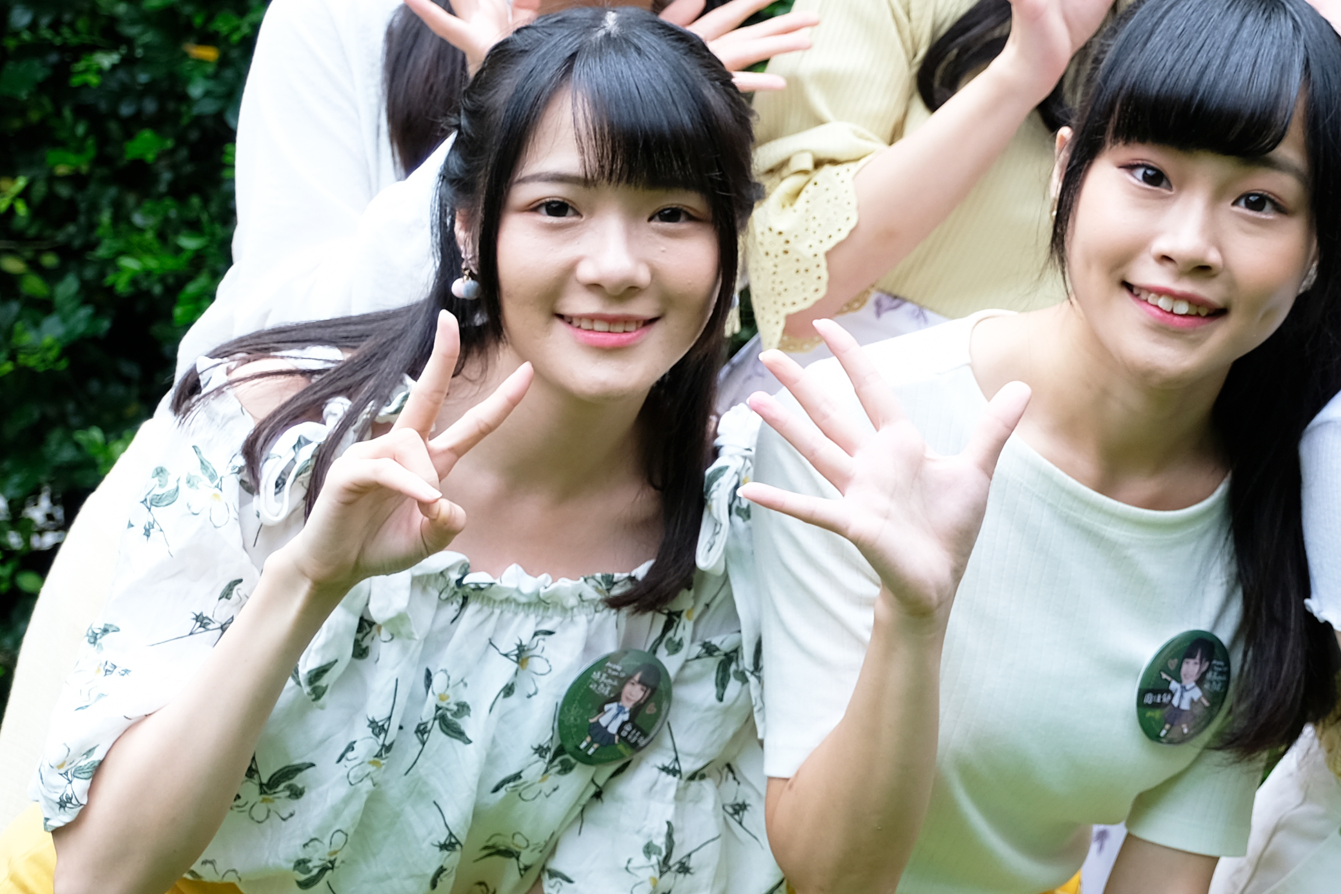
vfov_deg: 14.1
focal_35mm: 97
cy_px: 260
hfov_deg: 20.1
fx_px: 3613
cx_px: 1481
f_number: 2.8
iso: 200
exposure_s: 1/250
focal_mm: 24.2
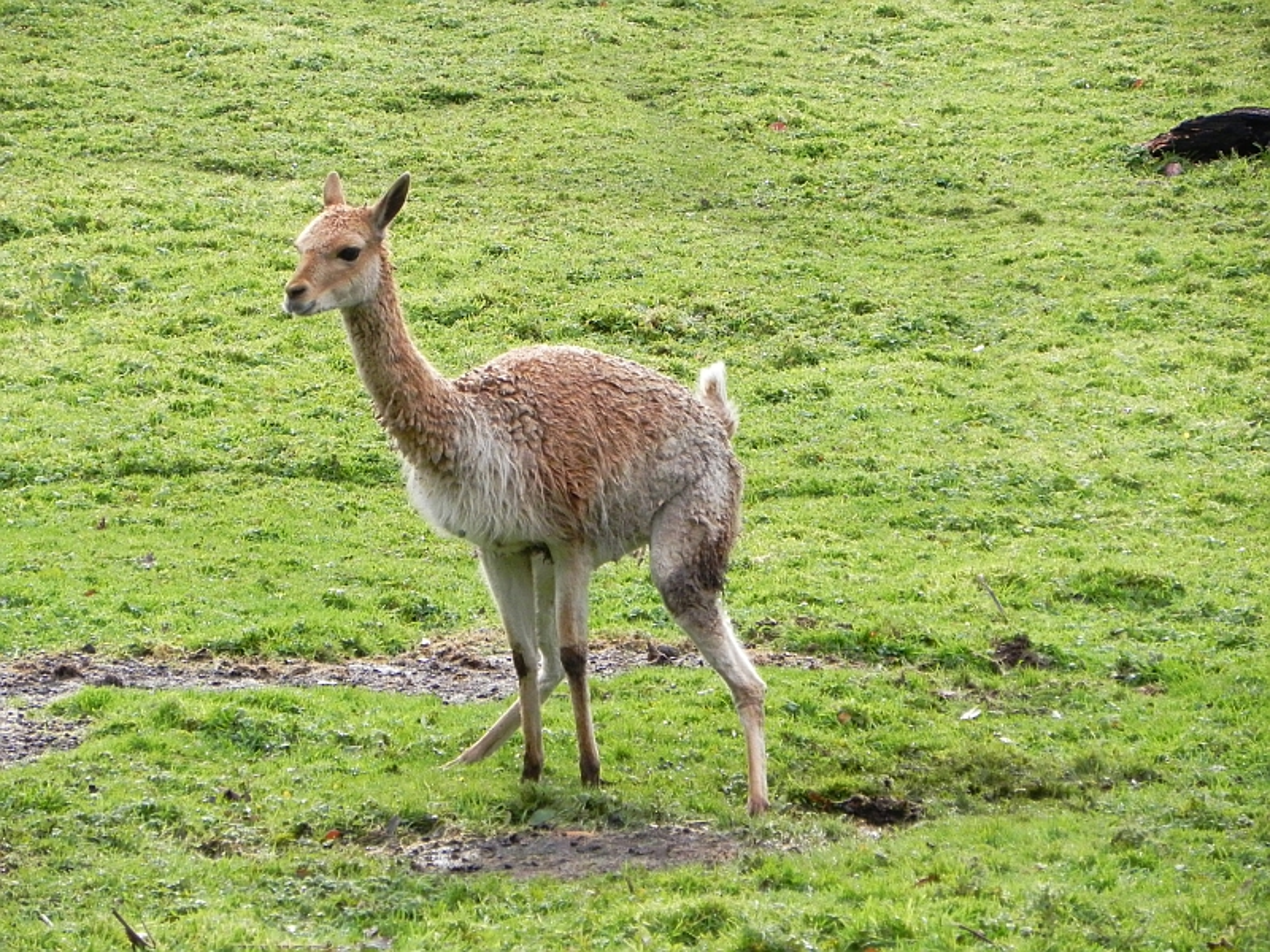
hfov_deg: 5.9
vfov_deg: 4.4
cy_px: 476
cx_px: 635
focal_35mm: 337
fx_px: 12364
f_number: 5
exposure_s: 1/500
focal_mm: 59.9
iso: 364
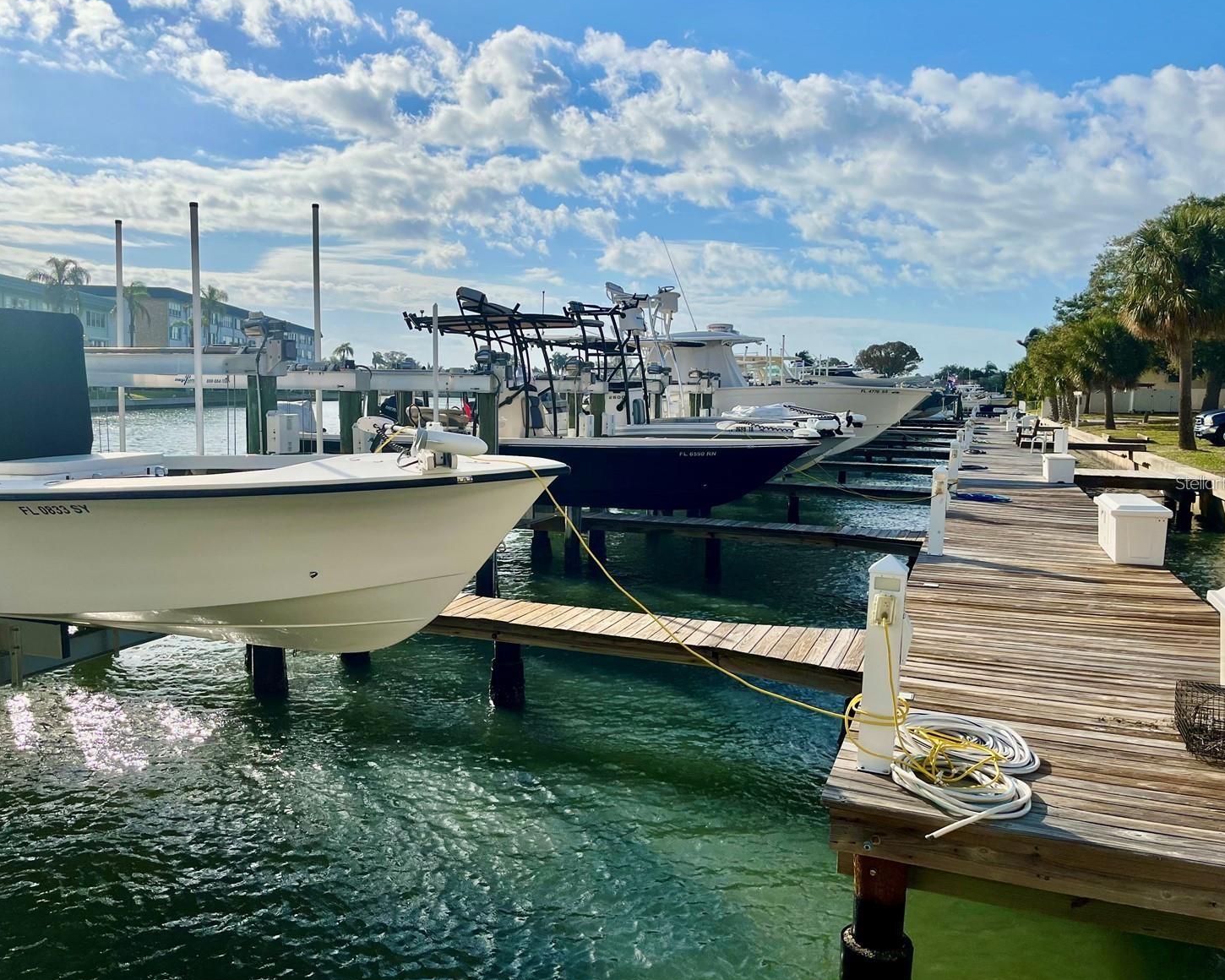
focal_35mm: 28
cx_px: 580
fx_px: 1015
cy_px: 482
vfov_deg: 51.5
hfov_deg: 62.2
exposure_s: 1/9091
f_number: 1.6
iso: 50
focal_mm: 5.1
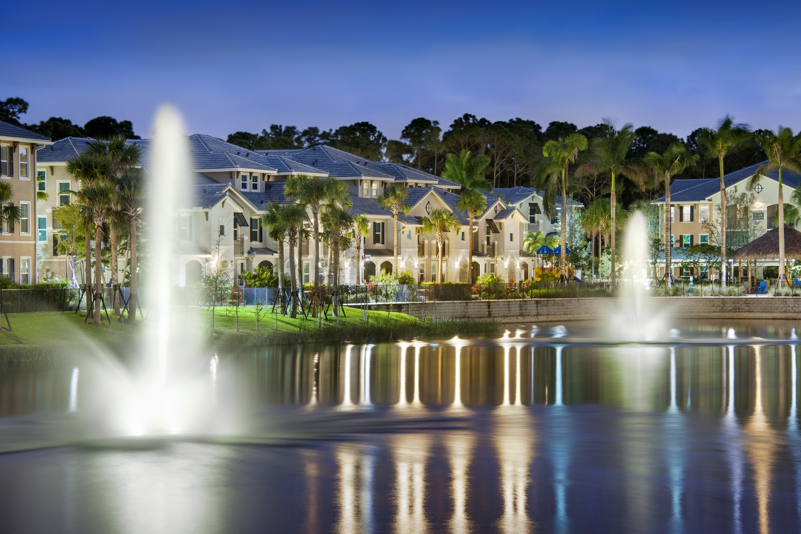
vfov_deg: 11.8
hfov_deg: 17.6
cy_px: 267
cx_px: 400
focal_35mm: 116
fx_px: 2581
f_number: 11
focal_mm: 116
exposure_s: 30
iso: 200
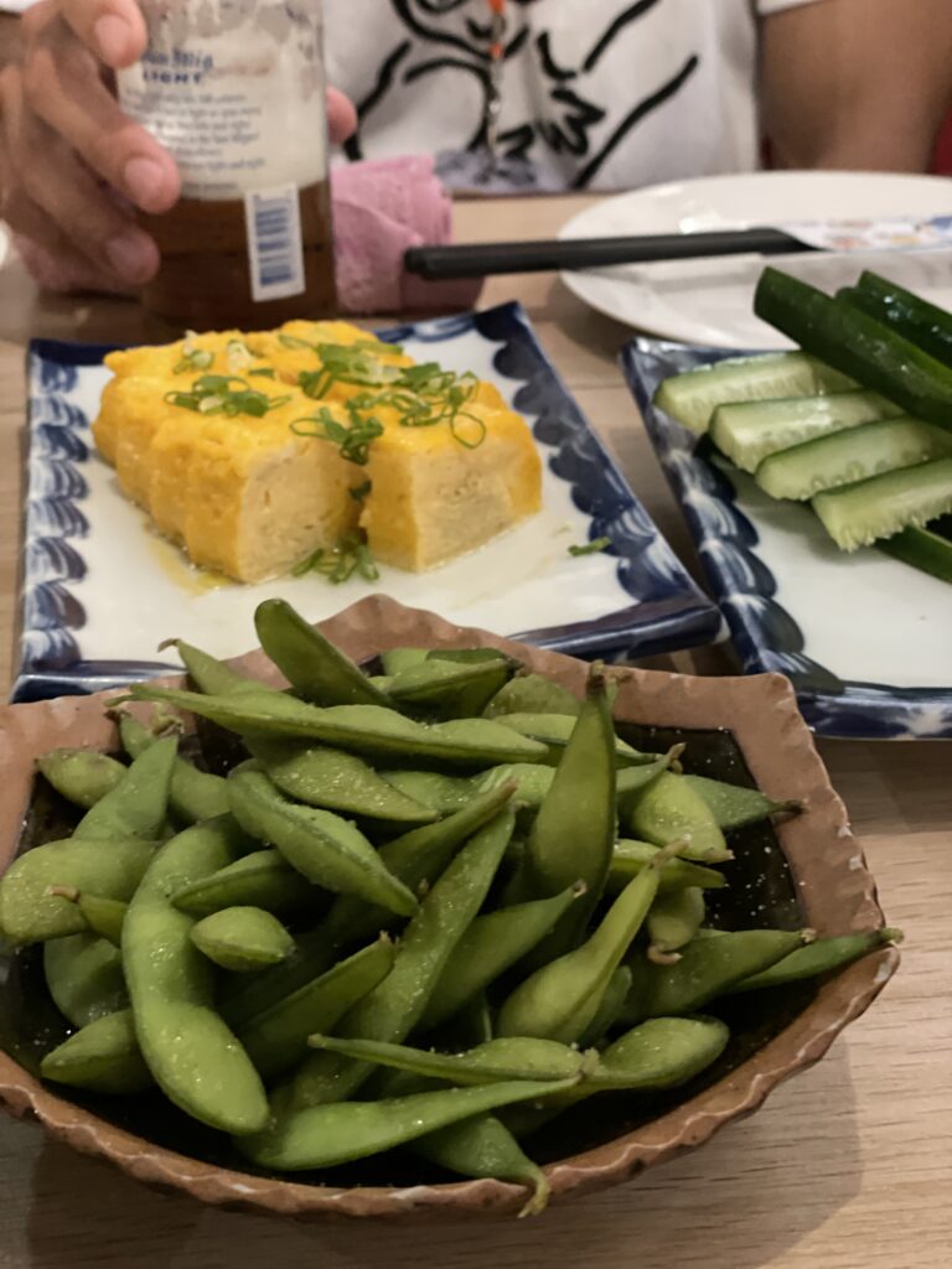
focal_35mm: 52
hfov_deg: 28.0
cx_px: 476
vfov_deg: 36.8
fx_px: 1907
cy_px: 634
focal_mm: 6
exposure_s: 1/15
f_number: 2
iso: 400
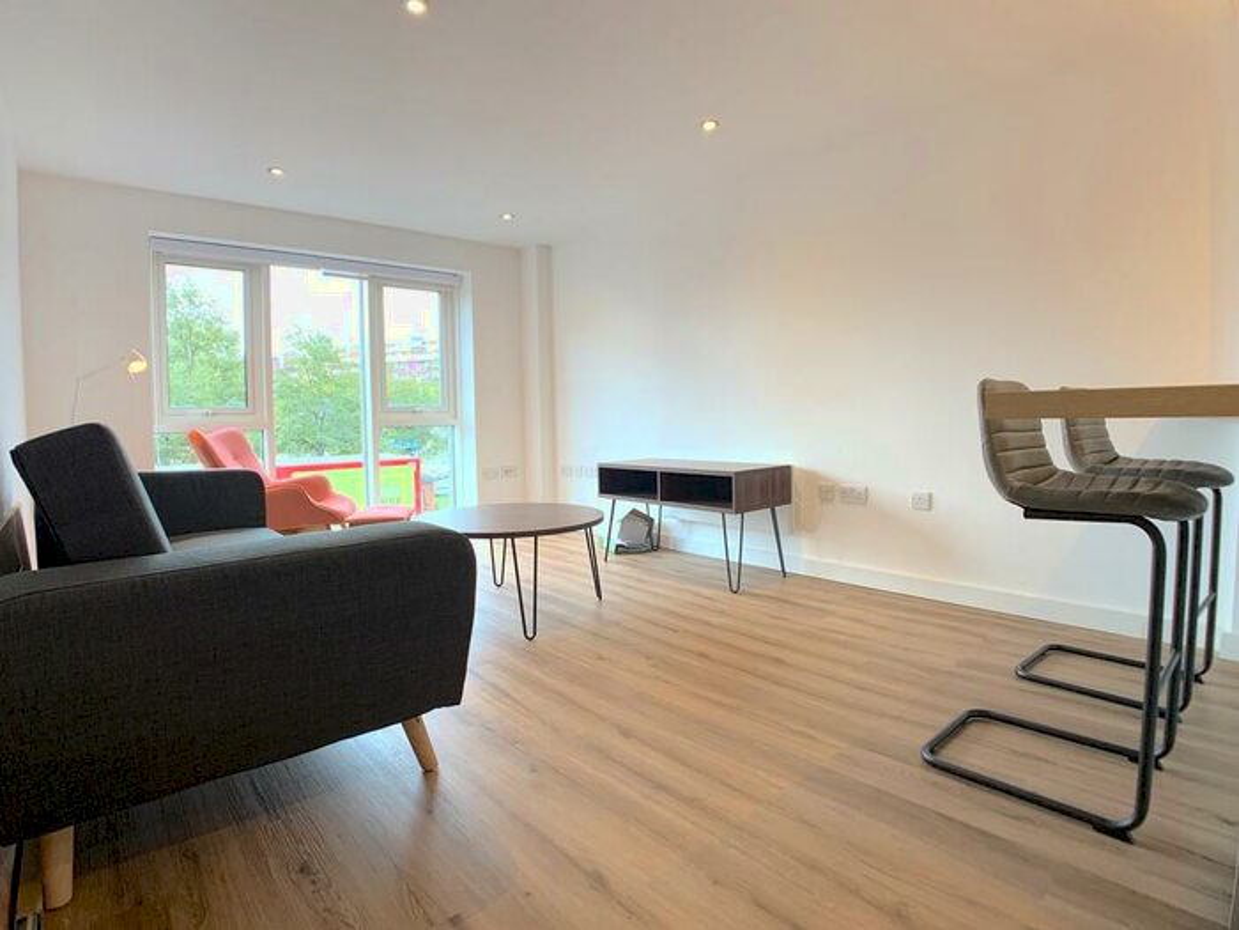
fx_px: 931
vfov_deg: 53.1
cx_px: 620
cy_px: 465
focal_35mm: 26
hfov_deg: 67.3
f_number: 1.8
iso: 80
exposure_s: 1/100
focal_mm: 4.25
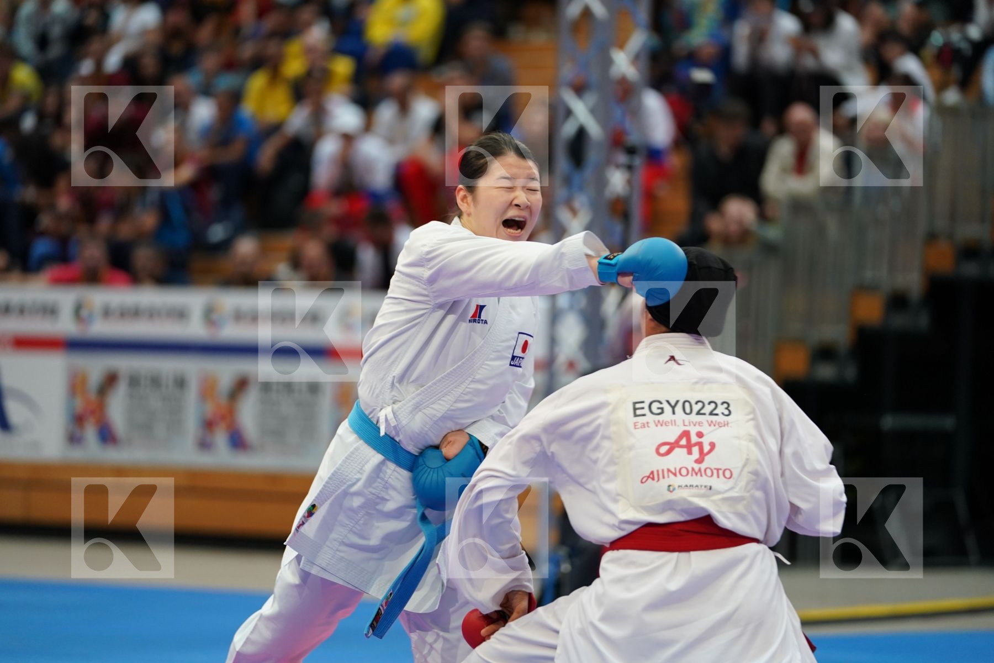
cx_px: 497
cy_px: 332
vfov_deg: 8.4
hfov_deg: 12.5
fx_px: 4528
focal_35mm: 164
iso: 2000
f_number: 2.8
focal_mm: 164
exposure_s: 1/1000
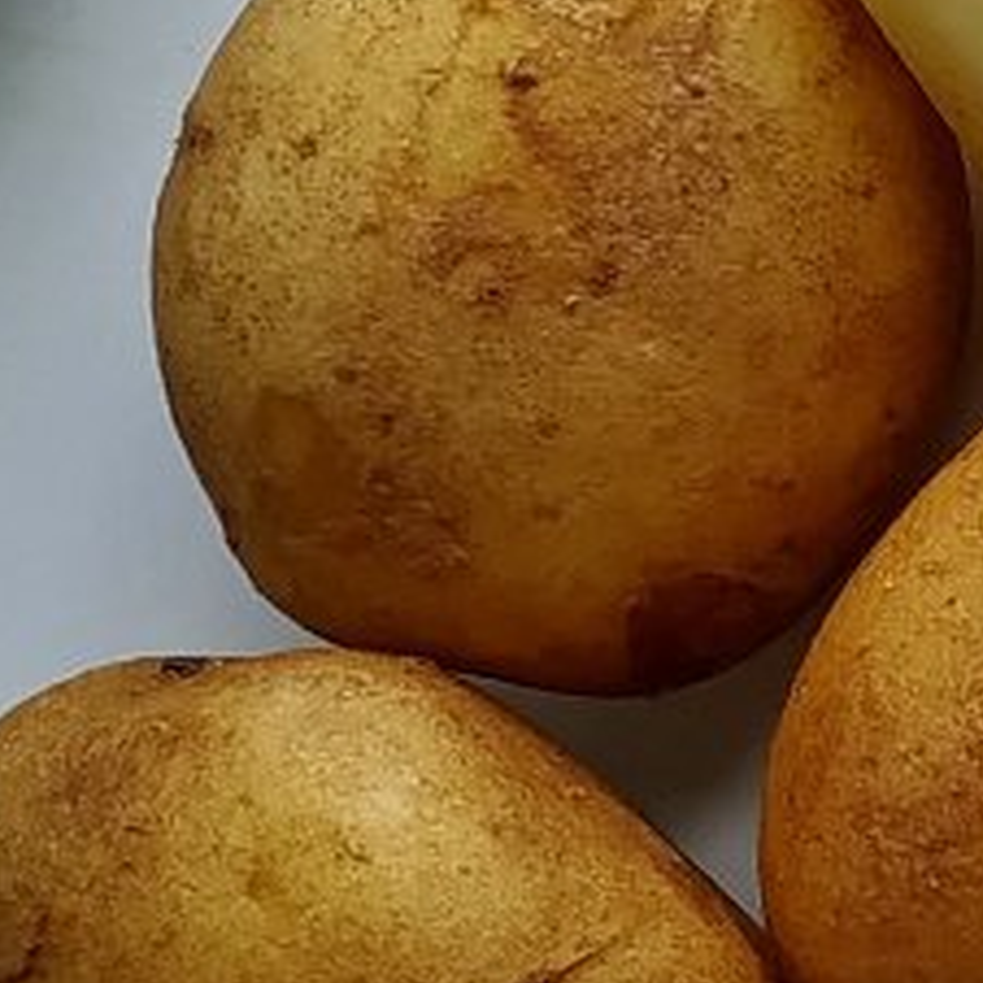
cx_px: 2523
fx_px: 4819
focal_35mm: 150
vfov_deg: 11.6
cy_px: 370
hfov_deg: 9.9
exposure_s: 1/243
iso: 100
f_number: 1.9
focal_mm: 3.94
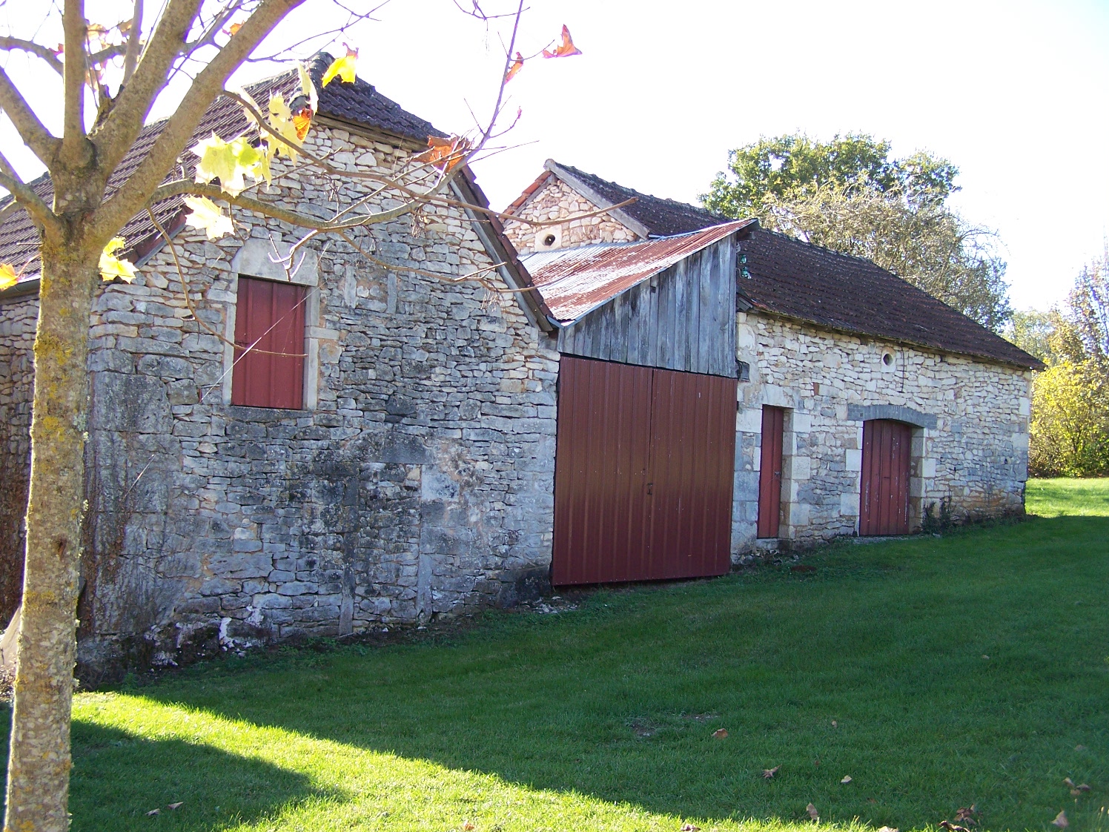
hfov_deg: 49.0
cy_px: 416
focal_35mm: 38
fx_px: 1217
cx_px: 554
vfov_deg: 37.7
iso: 80
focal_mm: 6.3
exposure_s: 1/250
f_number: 2.8
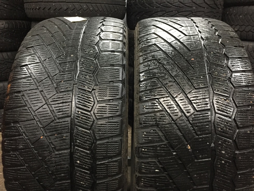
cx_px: 127
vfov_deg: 48.2
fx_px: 213
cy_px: 96
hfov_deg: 61.7
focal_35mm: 29
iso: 250
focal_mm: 4.15
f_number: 2.2
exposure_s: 1/17
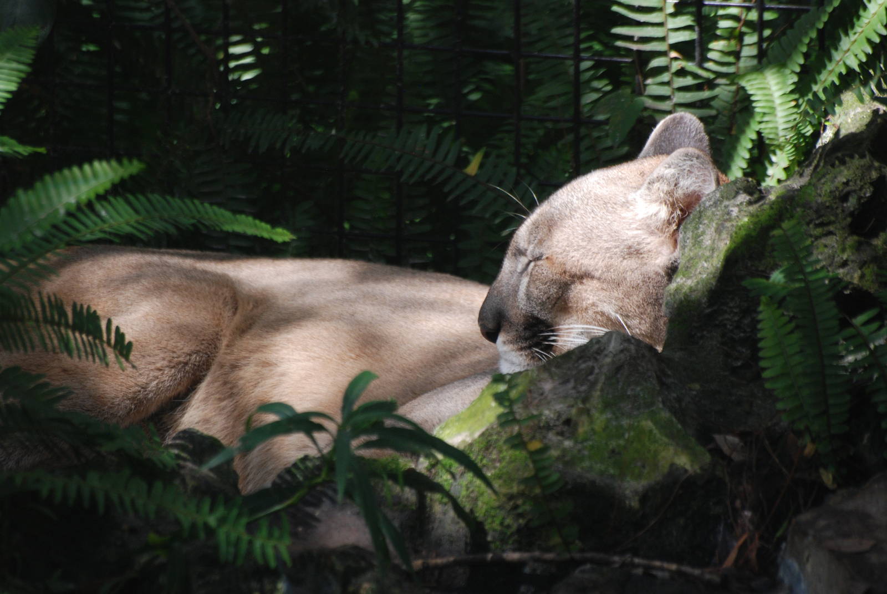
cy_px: 297
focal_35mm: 450
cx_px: 444
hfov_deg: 4.6
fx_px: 11101
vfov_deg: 3.1
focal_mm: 300
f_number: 5.6
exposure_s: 1/160
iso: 400
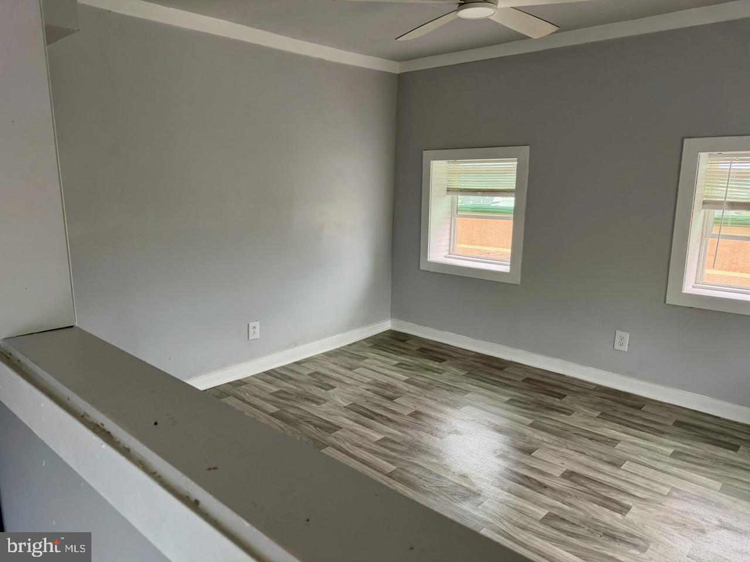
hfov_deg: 71.6
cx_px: 375
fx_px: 520
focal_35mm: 24
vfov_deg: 56.8
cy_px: 281
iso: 160
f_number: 1.78
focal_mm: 6.76
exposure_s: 1/121
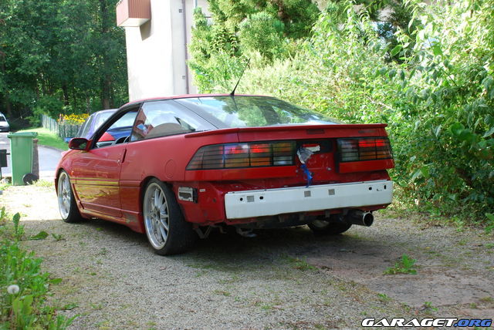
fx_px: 659
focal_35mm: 48
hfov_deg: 41.1
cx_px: 247
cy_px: 165
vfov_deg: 28.1
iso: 200
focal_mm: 32
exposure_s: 1/60
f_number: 7.1
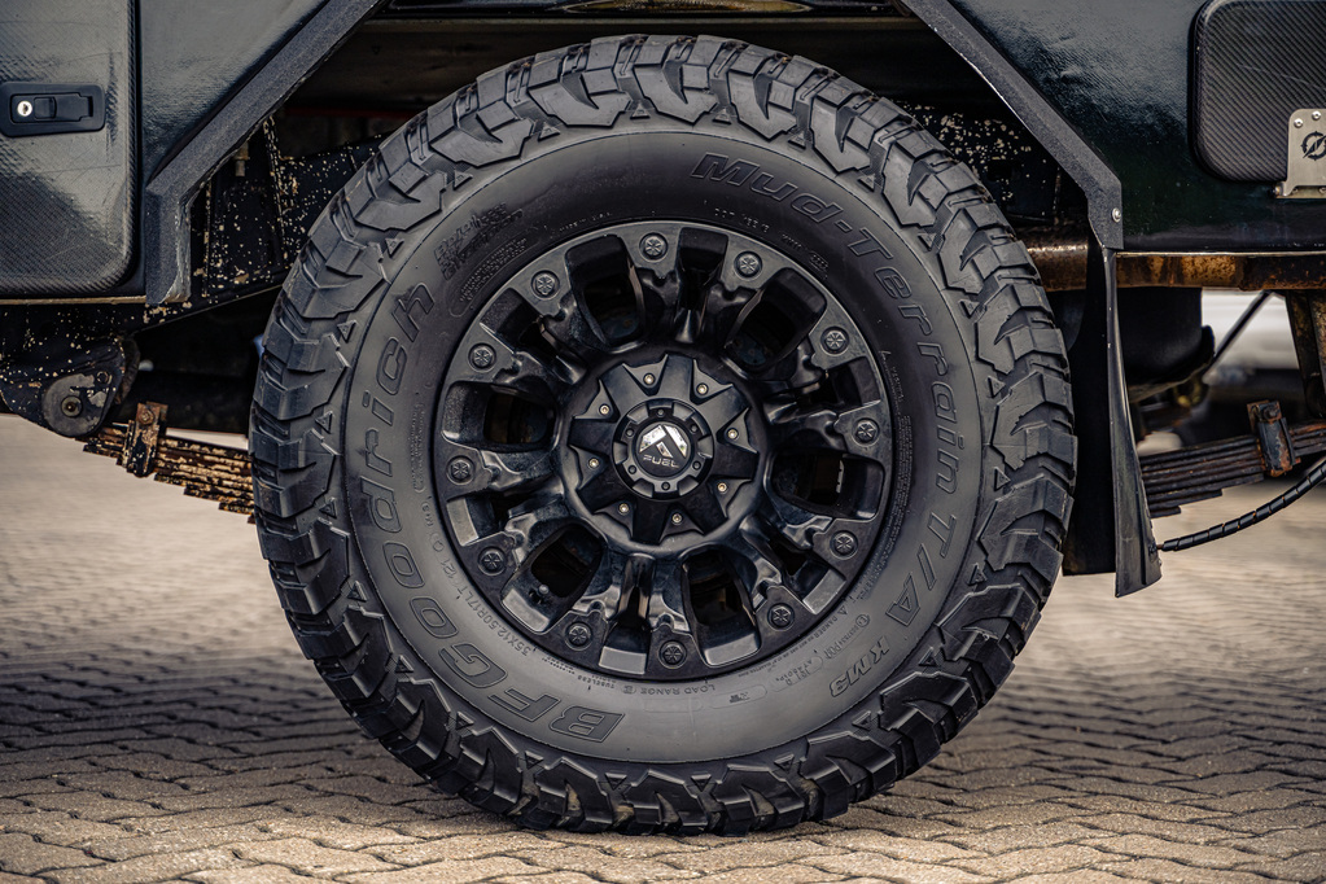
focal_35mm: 75
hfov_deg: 27.0
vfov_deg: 18.2
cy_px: 442
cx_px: 663
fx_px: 2762
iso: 160
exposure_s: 1/1250
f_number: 2.8
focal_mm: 75
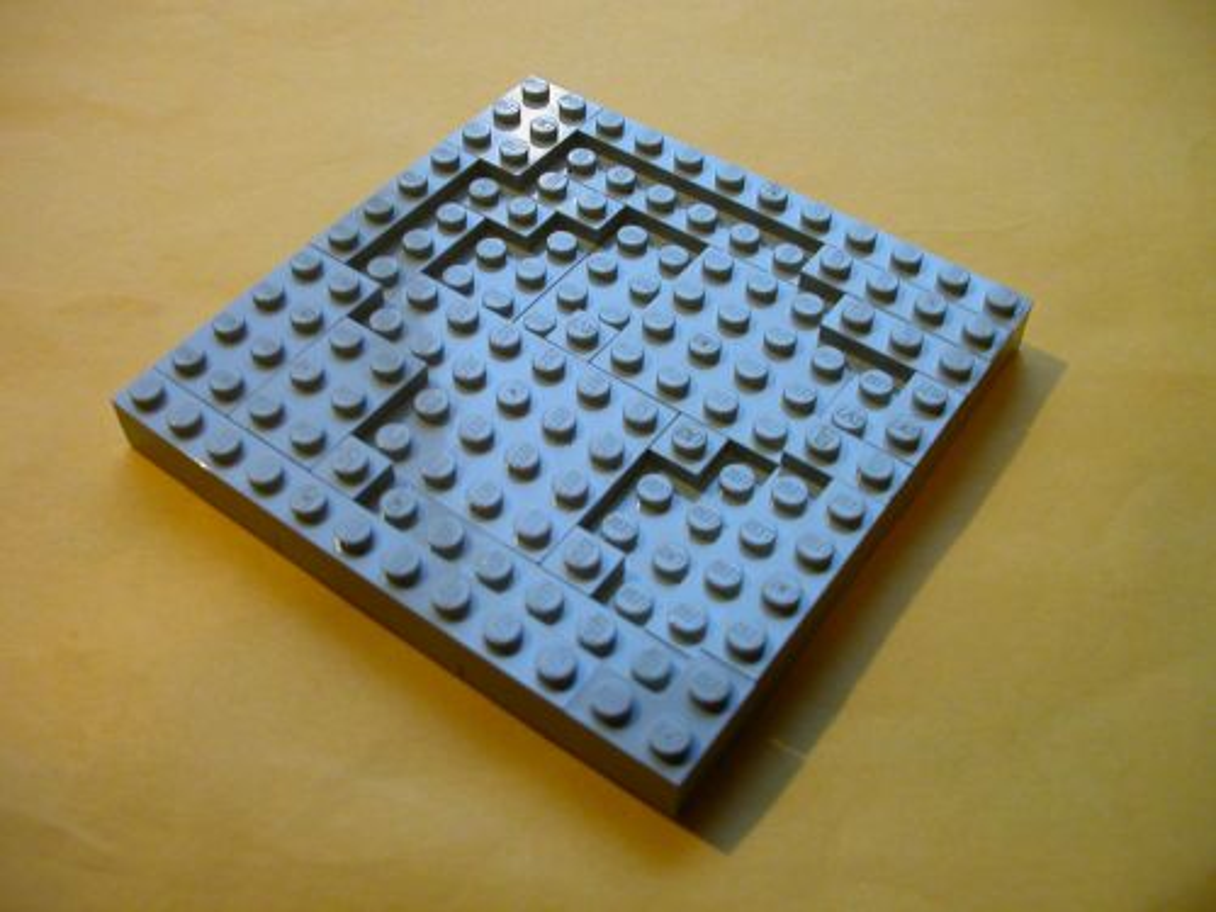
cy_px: 456
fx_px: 1300
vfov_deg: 38.7
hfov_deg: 50.1
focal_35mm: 37
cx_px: 608
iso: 100
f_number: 2.7
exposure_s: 1/40.3
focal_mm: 5.6
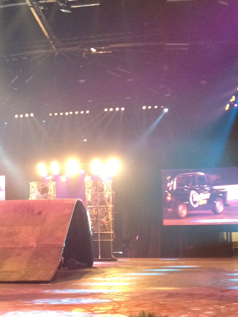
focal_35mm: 82
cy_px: 200
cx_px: -15
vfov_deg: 23.8
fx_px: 752
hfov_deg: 17.5
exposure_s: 1/20
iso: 200
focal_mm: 4.28
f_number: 2.4
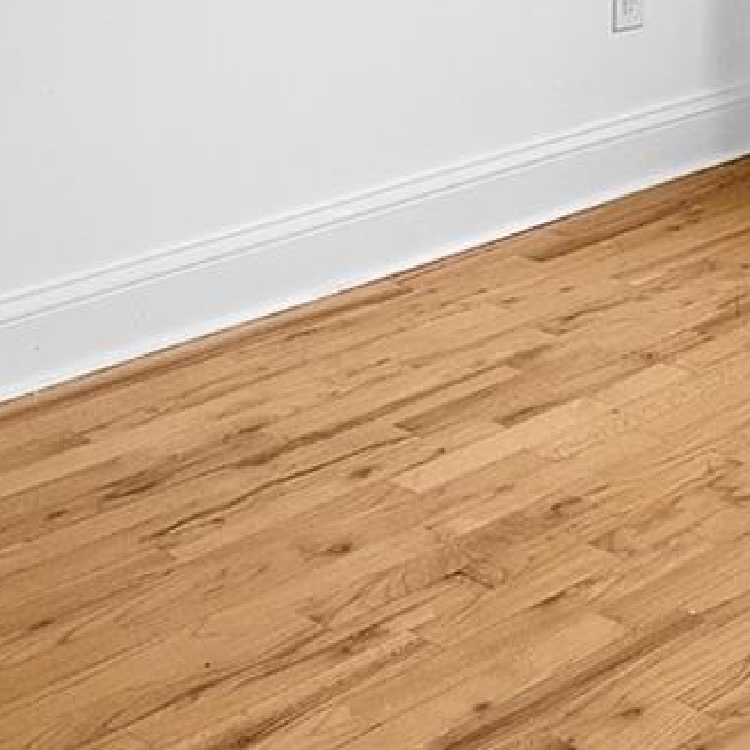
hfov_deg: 20.4
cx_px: 423
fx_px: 2084
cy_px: -484
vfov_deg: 17.6
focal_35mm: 85
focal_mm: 16
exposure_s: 1/20
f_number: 16
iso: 1600
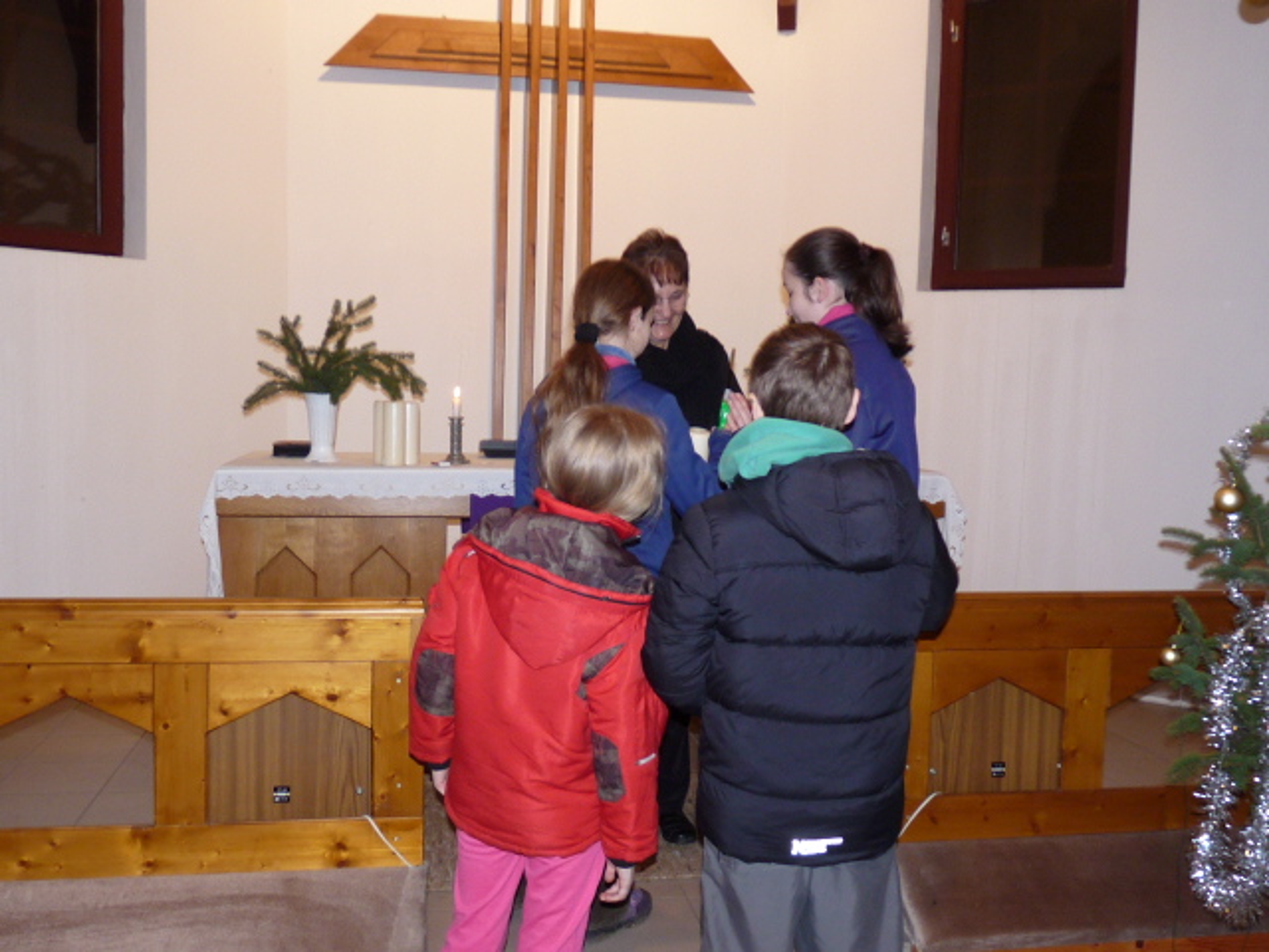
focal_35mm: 33
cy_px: 476
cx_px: 634
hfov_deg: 55.4
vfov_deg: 42.9
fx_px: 1210
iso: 160
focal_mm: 4.8
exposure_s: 1/30
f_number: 2.8
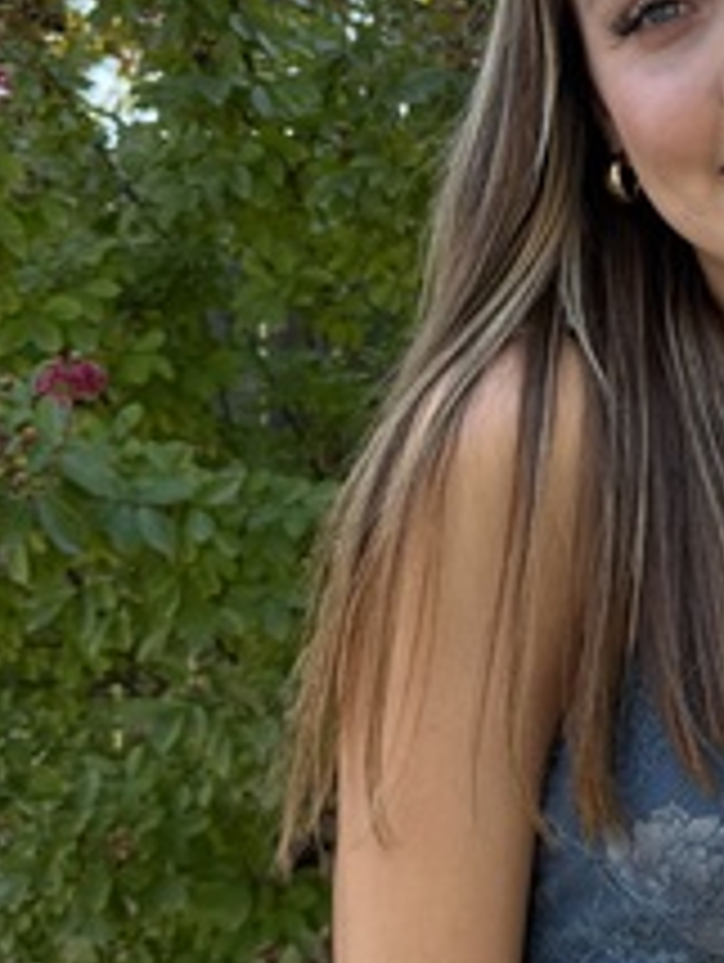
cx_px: 762
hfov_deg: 24.7
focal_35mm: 56
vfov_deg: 34.3
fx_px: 1559
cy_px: 500
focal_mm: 6.76
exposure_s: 1/796
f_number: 1.78
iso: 100
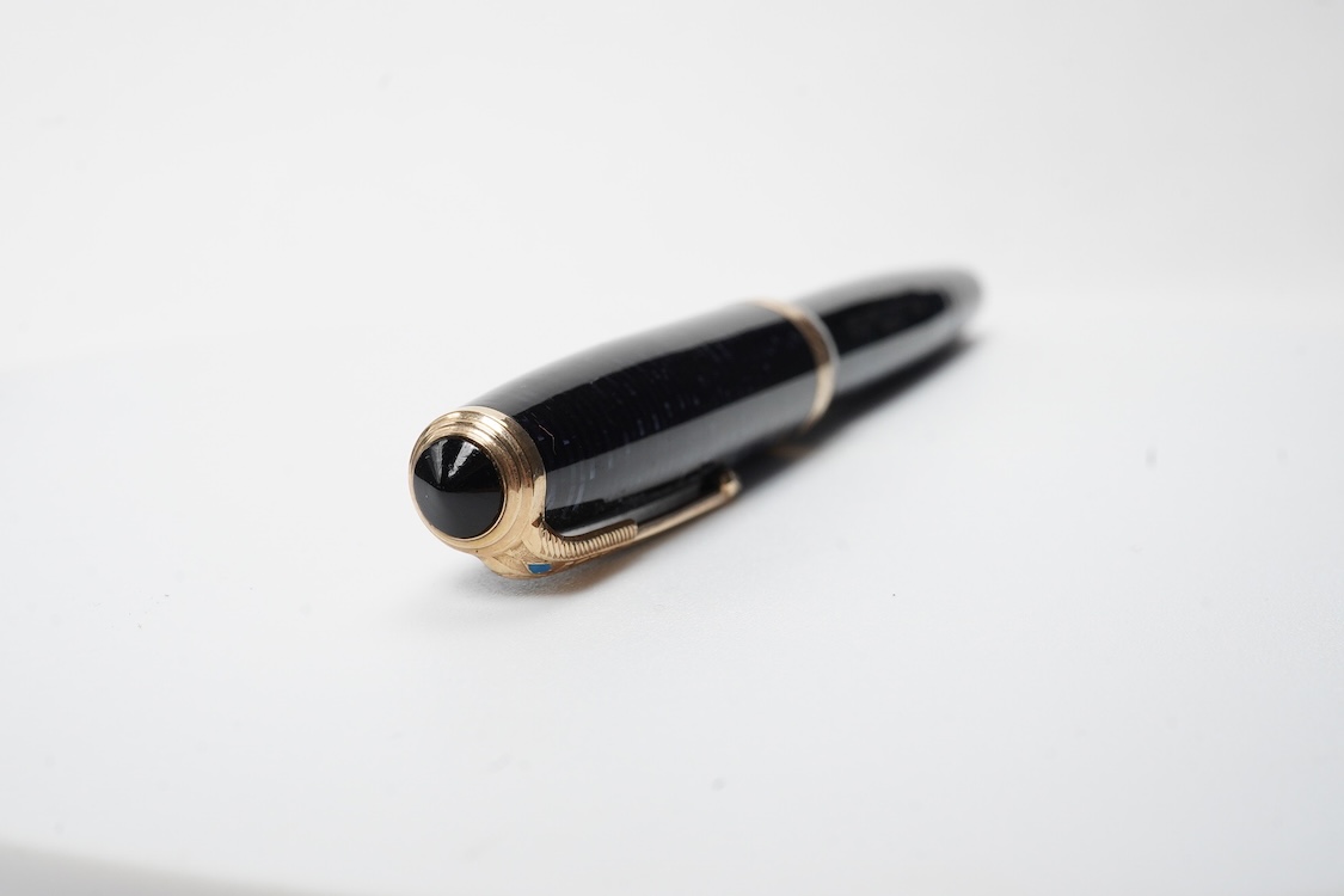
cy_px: 448
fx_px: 1680
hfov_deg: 43.6
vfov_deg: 29.9
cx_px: 672
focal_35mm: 45
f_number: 22
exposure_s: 1/100
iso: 640
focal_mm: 30
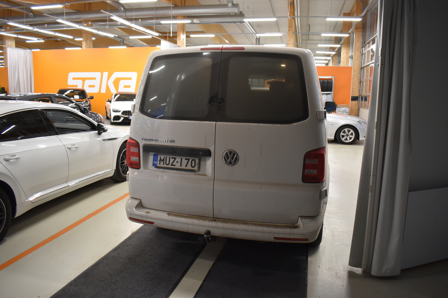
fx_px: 336
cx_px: 224
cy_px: 149
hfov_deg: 67.4
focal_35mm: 27
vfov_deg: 47.9
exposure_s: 1/60
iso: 800
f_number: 3.5
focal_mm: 18
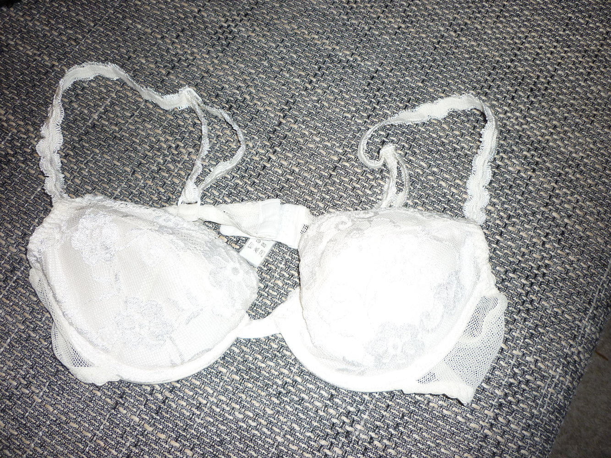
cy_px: 229
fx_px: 583
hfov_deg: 55.3
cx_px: 306
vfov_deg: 43.0
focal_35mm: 33
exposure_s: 1/30
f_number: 2.8
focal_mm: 5.5
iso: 100
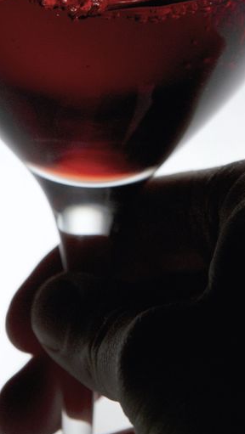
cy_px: 45
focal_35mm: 173
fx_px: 1995
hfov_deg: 7.0
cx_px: 144
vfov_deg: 12.3
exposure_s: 1/5000
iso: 1000
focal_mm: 66
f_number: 5.6
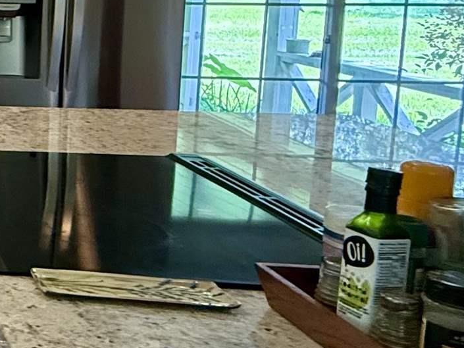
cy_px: 36
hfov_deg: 22.4
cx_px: -321
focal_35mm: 61
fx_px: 818
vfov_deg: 23.4
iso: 320
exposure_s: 1/120
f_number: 2.2
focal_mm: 2.22
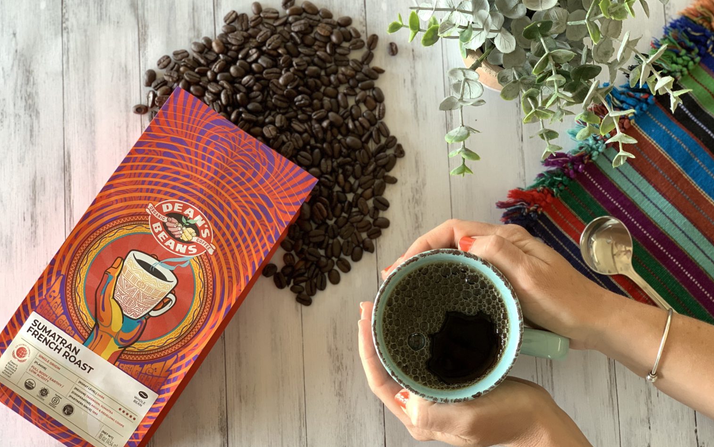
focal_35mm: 56
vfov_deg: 23.1
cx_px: 362
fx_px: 1090
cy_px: 225
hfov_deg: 36.3
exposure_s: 1/87
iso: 125
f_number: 2.4
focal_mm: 6
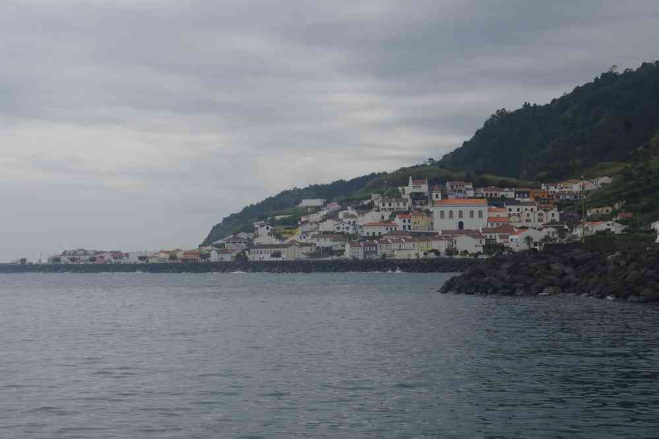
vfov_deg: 16.6
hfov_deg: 24.6
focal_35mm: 82
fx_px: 1510
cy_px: 220
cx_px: 330
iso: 200
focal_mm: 55
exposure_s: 1/200
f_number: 11
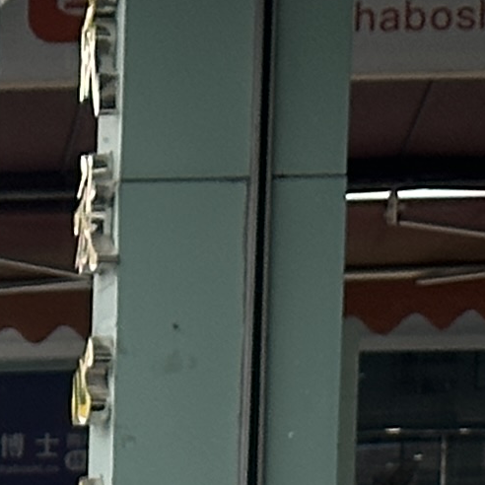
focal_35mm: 348
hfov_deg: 4.9
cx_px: -797
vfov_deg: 4.8
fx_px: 5516
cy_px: 1468
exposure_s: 1/345
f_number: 1.78
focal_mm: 6.86
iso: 64
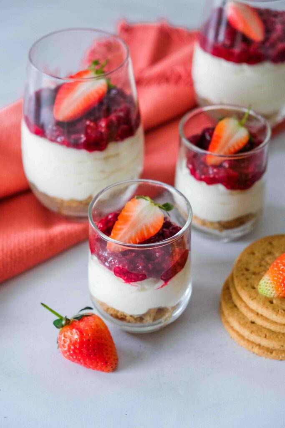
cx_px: 142
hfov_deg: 20.3
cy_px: 214
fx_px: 795
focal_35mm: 67
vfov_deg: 30.1
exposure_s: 1/35
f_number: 4
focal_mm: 44.4
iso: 800
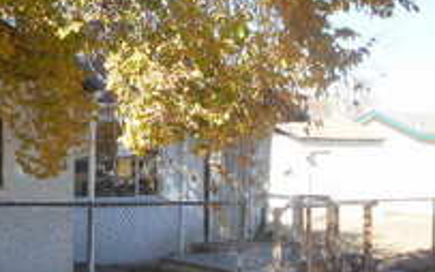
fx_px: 771
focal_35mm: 65
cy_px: 143
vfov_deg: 20.0
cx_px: 111
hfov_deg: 31.0
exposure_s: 1/160
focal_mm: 6.3
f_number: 5.6
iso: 100
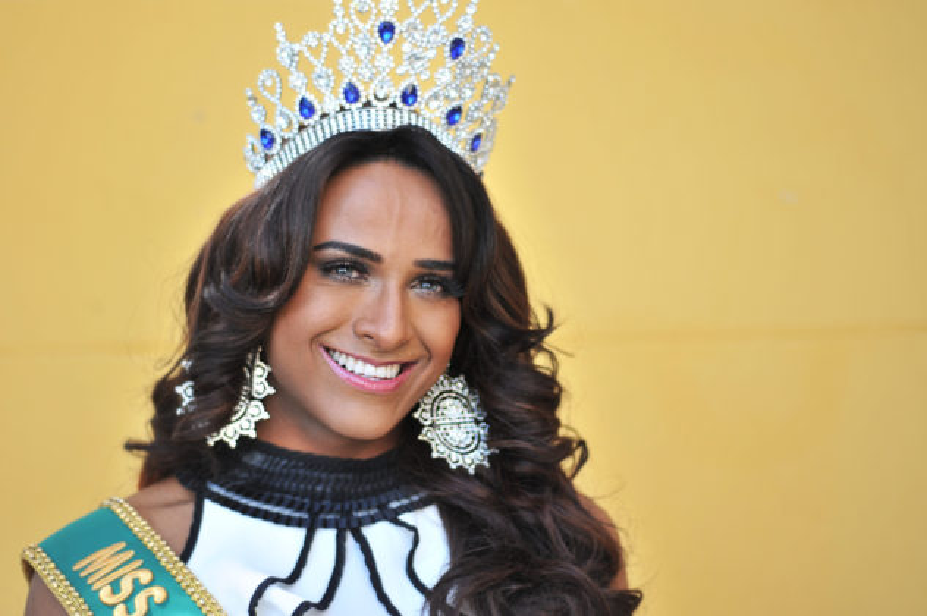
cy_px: 308
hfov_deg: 27.0
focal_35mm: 75
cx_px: 464
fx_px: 1929
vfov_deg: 18.1
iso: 160
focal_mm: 50
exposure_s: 1/1000
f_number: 1.8
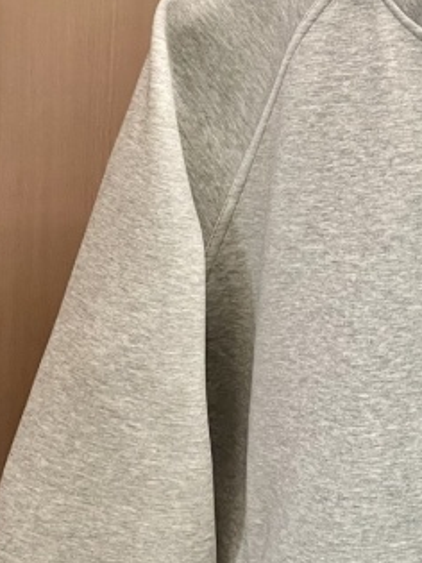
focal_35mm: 66
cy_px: 41
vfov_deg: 28.1
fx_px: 1074
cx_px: 513
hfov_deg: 20.7
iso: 250
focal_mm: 4.2
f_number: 1.6
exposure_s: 1/60
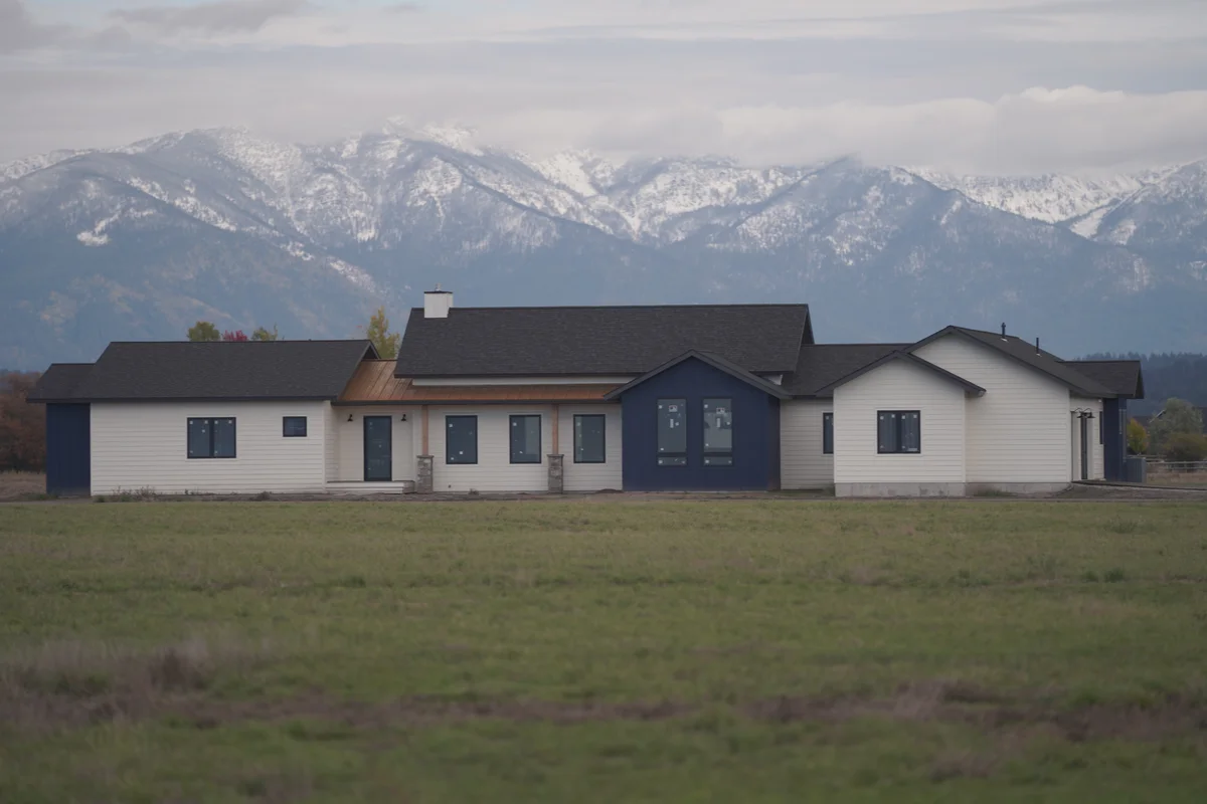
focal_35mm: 187
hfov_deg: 11.0
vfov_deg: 7.3
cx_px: 604
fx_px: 6269
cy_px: 402
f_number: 2.8
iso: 100
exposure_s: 1/30
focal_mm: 187
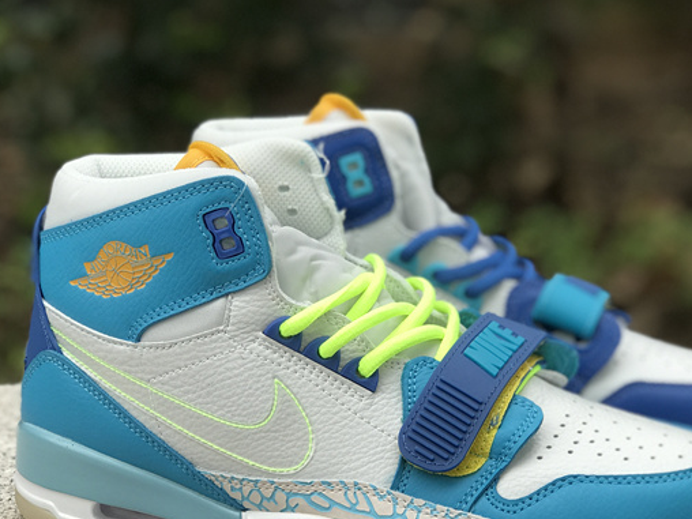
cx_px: 375
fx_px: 1659
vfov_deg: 17.7
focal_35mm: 83
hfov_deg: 23.6
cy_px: 333
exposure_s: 1/100
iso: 32
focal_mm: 6.6
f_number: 2.8
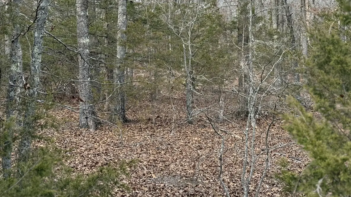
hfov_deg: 39.2
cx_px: 176
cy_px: 71
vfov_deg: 22.6
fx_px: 493
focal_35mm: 53
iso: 100
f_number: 1.78
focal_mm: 6.76
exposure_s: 1/837
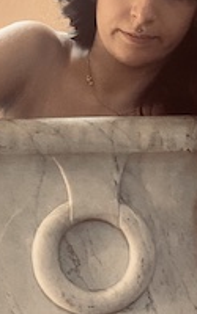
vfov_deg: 11.4
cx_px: 95
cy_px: 238
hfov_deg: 7.1
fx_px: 1581
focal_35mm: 184
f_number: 2
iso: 125
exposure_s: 1/50
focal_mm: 6
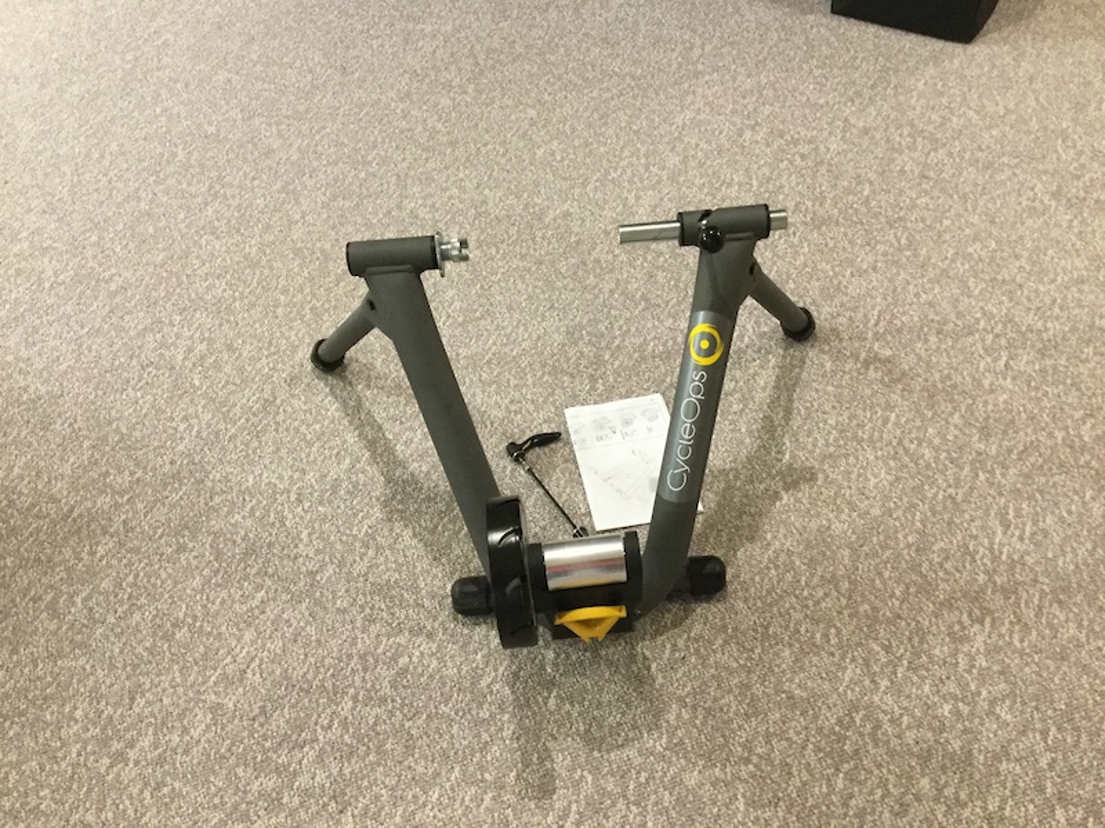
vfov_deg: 45.4
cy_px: 414
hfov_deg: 58.4
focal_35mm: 31
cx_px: 552
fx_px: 990
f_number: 2.4
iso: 200
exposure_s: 1/30
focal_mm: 3.3
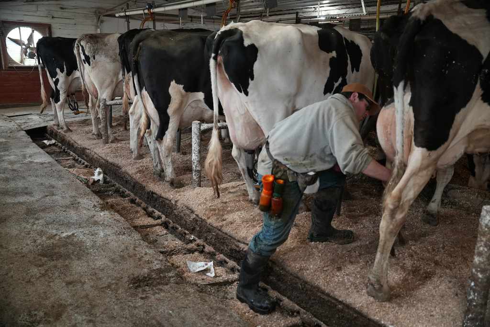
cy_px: 164
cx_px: 245
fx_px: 408
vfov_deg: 43.6
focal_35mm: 30
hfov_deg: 61.9
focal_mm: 30
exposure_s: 1/250
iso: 2500
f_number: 2.8
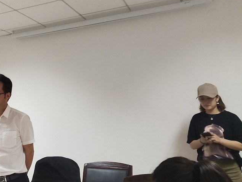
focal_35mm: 47
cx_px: 60
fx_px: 329
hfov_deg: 39.3
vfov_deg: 30.8
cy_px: 70
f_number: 1.8
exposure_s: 1/33.3
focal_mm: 3.95
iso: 502
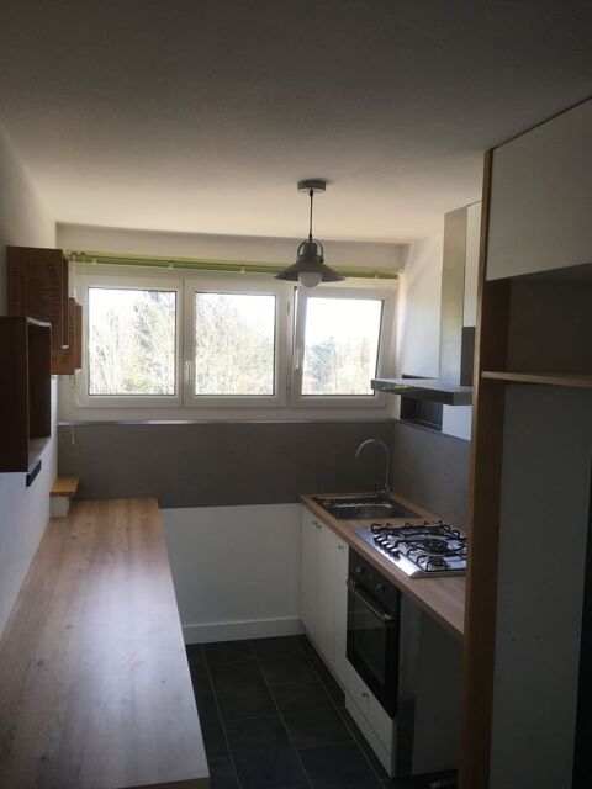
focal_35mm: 29
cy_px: 394
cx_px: 296
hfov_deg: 48.2
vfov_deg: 61.7
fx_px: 661
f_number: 2.2
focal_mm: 4.15
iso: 25
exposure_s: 1/100
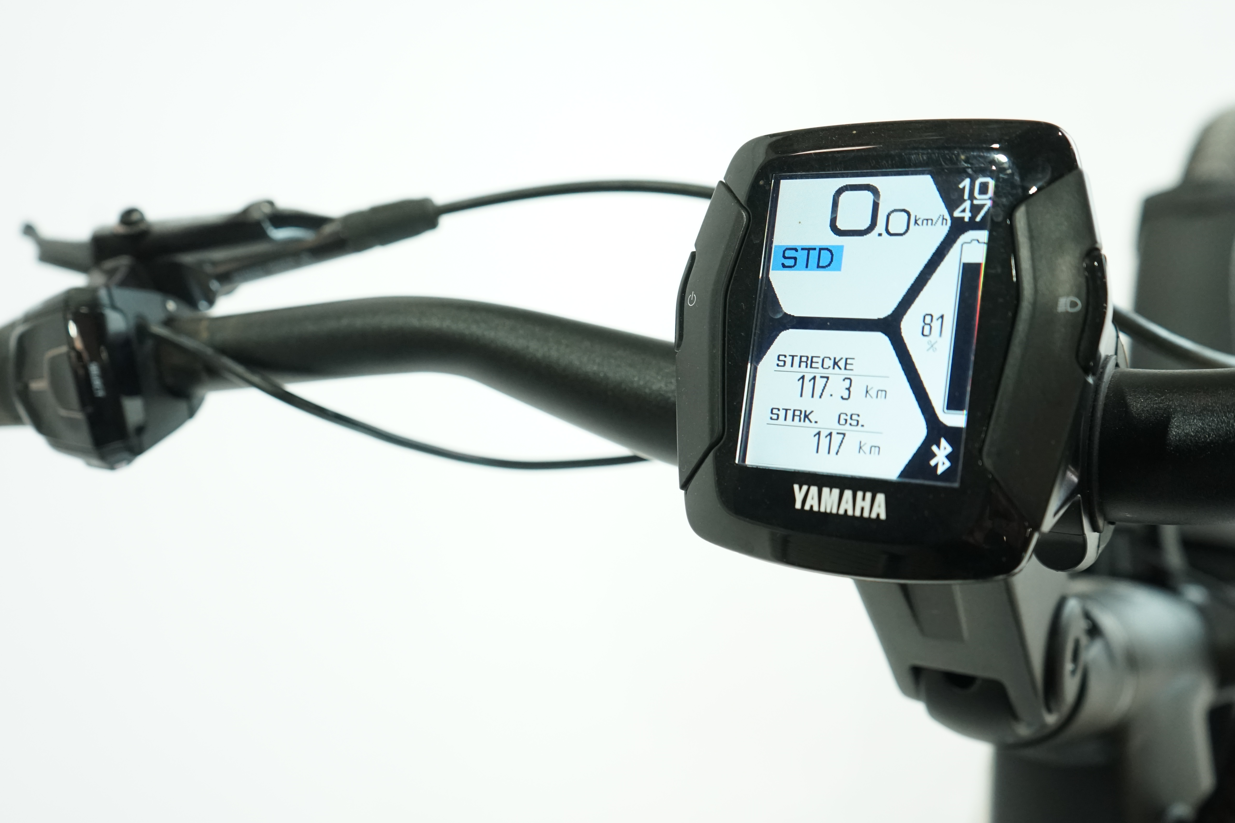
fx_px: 1201
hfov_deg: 54.4
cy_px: 438
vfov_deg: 37.8
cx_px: 596
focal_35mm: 35
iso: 2000
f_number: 4.5
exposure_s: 1/200
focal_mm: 30
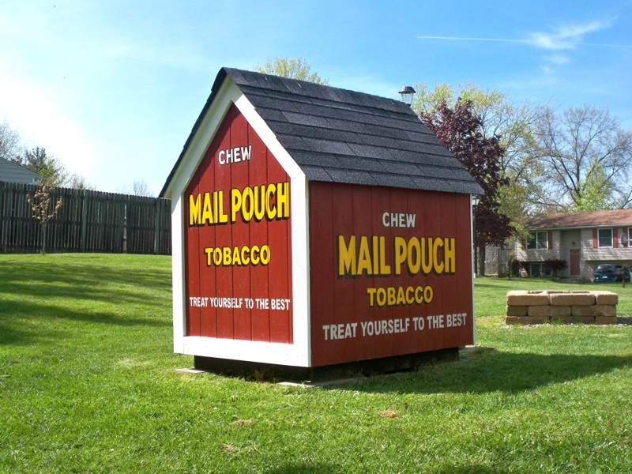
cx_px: 316
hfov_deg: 42.9
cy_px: 237
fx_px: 803
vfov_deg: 32.9
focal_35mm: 44
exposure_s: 1/500
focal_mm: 7.8
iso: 125
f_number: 5.3
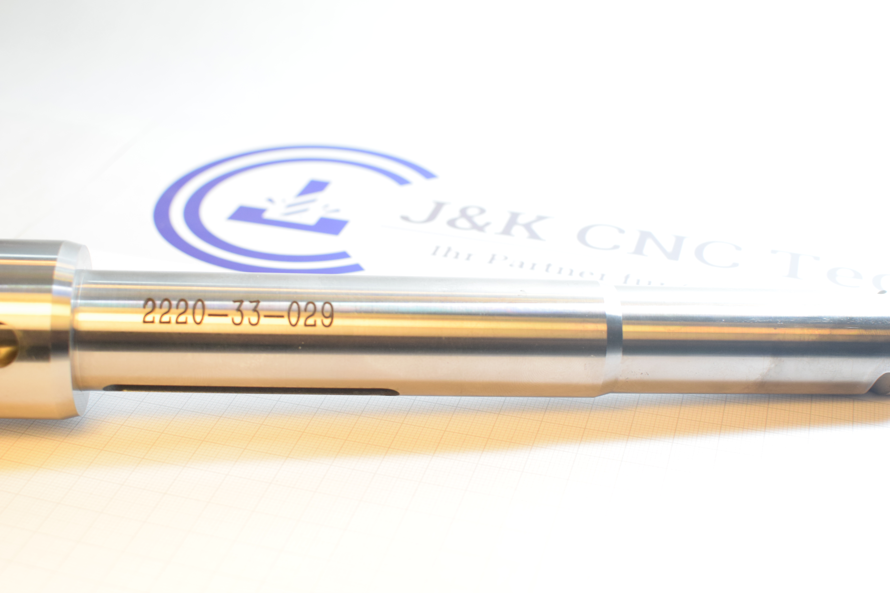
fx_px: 1298
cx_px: 445
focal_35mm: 52
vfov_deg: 25.8
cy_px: 296
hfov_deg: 37.9
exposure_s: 1/100
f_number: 4.5
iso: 1000
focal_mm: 35
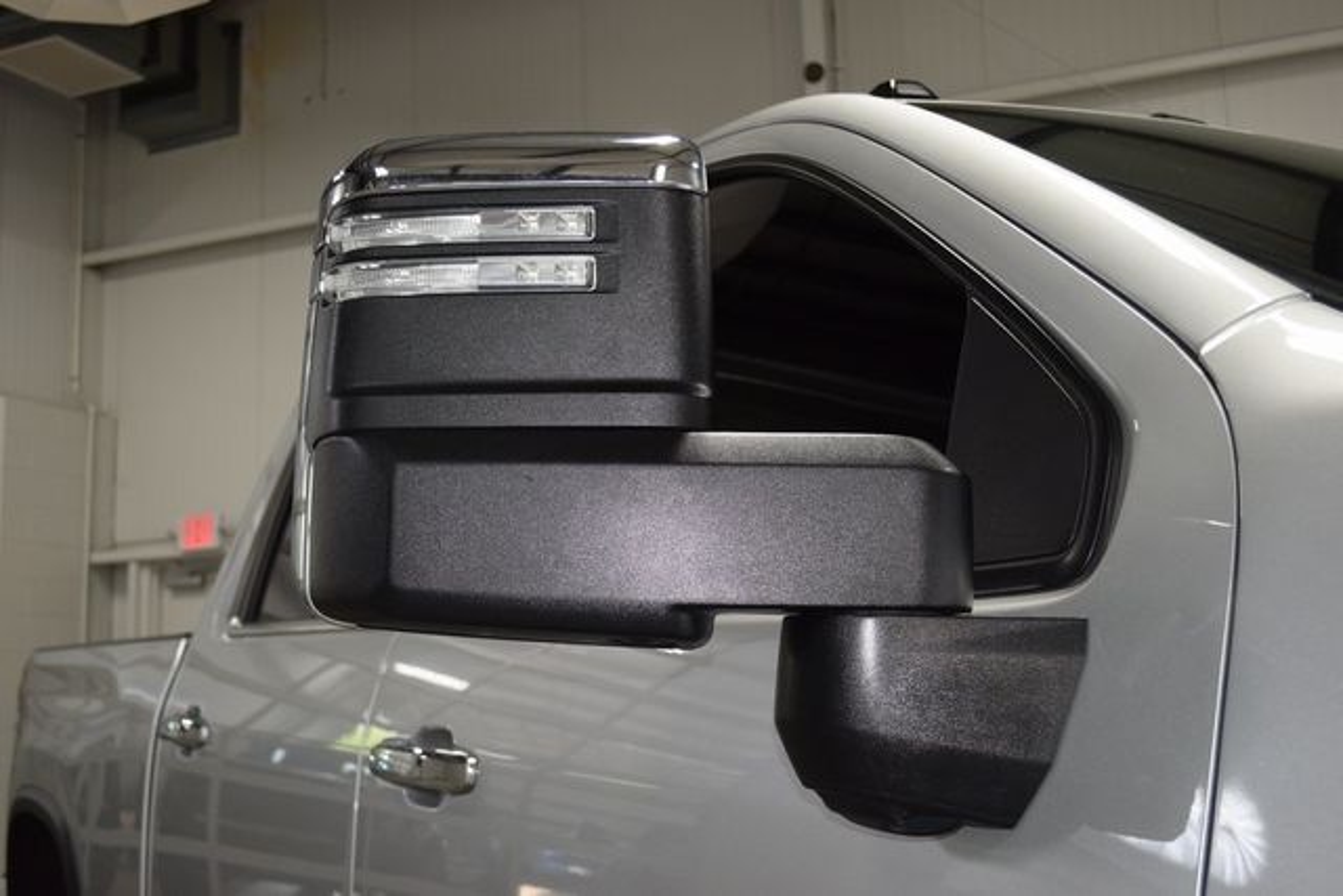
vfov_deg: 34.2
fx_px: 1455
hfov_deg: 49.5
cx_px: 672
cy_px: 448
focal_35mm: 39
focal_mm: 26
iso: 800
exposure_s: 1/100
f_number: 5
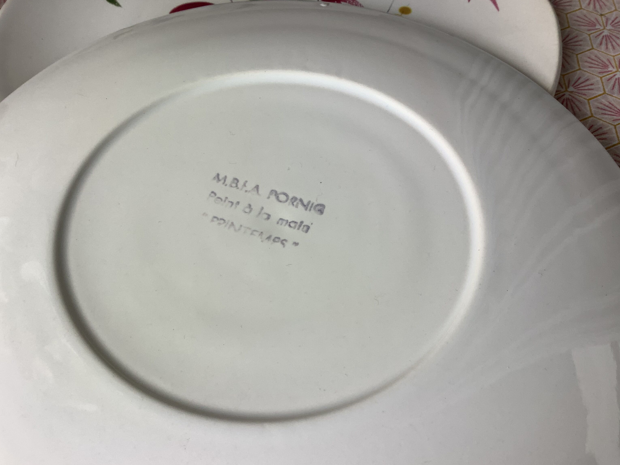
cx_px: 305
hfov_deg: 55.3
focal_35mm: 33
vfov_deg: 43.0
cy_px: 232
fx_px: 591
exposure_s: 1/120
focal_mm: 3.3
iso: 25
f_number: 2.4
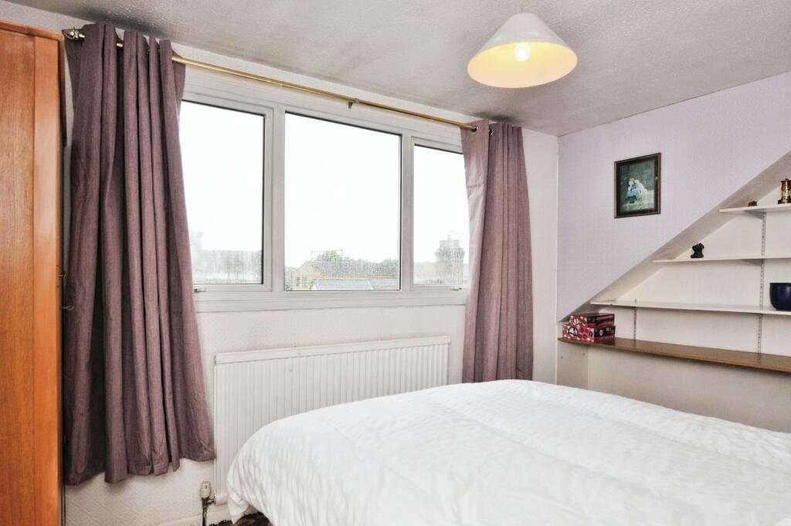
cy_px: 263
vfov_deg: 59.4
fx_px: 461
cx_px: 396
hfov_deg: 81.2
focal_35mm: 21
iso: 400
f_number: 7.1
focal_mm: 14
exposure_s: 1/125
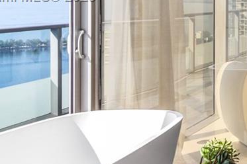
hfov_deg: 21.2
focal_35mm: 73
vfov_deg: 18.1
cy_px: -3
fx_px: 500
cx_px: 413
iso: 320
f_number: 7.1
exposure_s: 1/160
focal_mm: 17
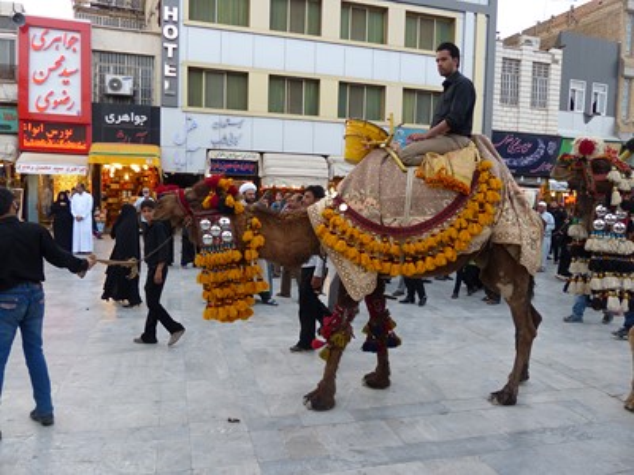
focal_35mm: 26
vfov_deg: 53.1
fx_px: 476
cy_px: 238
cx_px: 317
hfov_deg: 67.3
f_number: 4
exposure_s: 1/250
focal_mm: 4.7
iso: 200
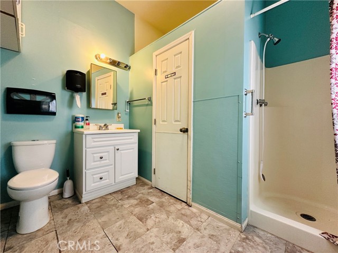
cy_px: 126
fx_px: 137
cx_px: 169
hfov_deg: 102.1
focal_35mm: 14
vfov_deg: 85.7
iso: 250
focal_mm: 2.22
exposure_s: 1/60
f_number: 2.2
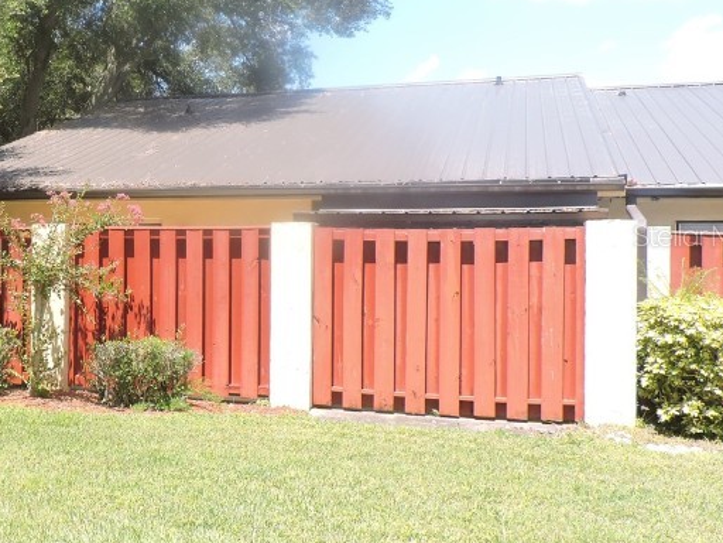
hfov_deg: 36.6
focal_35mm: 48
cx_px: 44
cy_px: 235
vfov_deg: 30.2
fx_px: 1003
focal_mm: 4.3
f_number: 3
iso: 180
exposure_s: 1/640
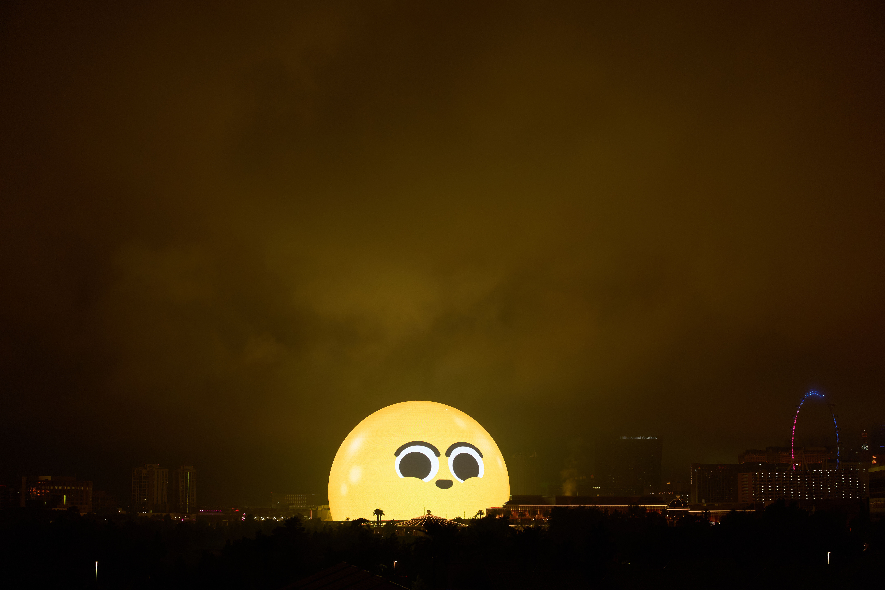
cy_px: 295
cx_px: 442
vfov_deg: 27.0
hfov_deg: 39.6
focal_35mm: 50
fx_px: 1229
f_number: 2
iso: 640
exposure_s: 1/800
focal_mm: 50
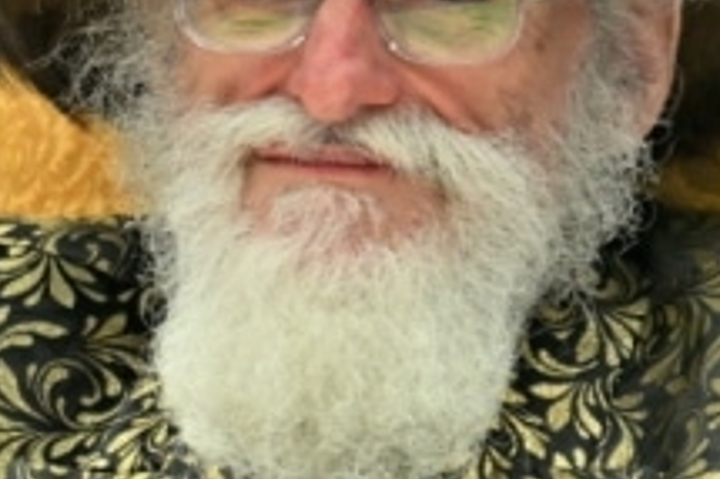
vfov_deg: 1.0
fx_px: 28517
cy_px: -107
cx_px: 251
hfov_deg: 1.4
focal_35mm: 1427
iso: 200
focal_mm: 200
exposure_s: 1/320
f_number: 2.8
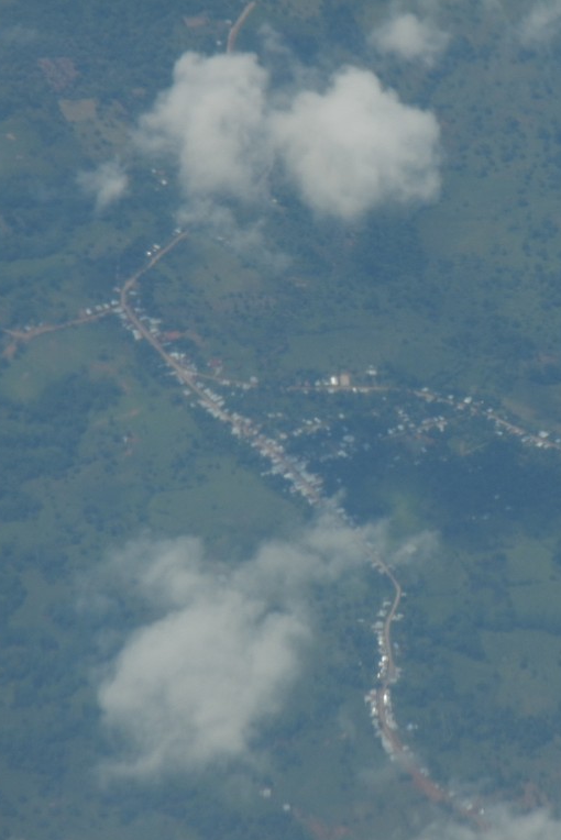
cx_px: 425
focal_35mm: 418
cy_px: 421
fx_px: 9761
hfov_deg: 3.3
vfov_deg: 4.9
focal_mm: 54
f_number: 11.2
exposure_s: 1/266
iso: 160
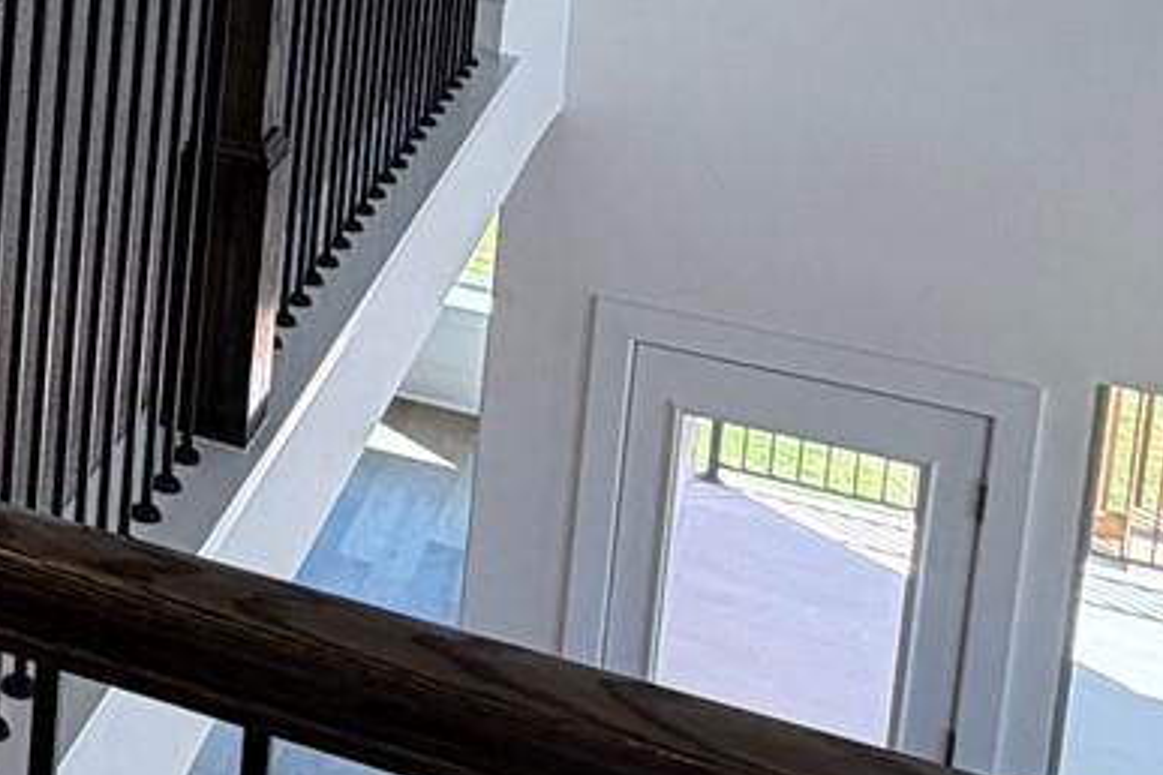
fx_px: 2487
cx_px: -406
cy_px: -339
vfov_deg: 16.4
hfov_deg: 23.0
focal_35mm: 77
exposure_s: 1/120
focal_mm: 2.22
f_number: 2.2
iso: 50
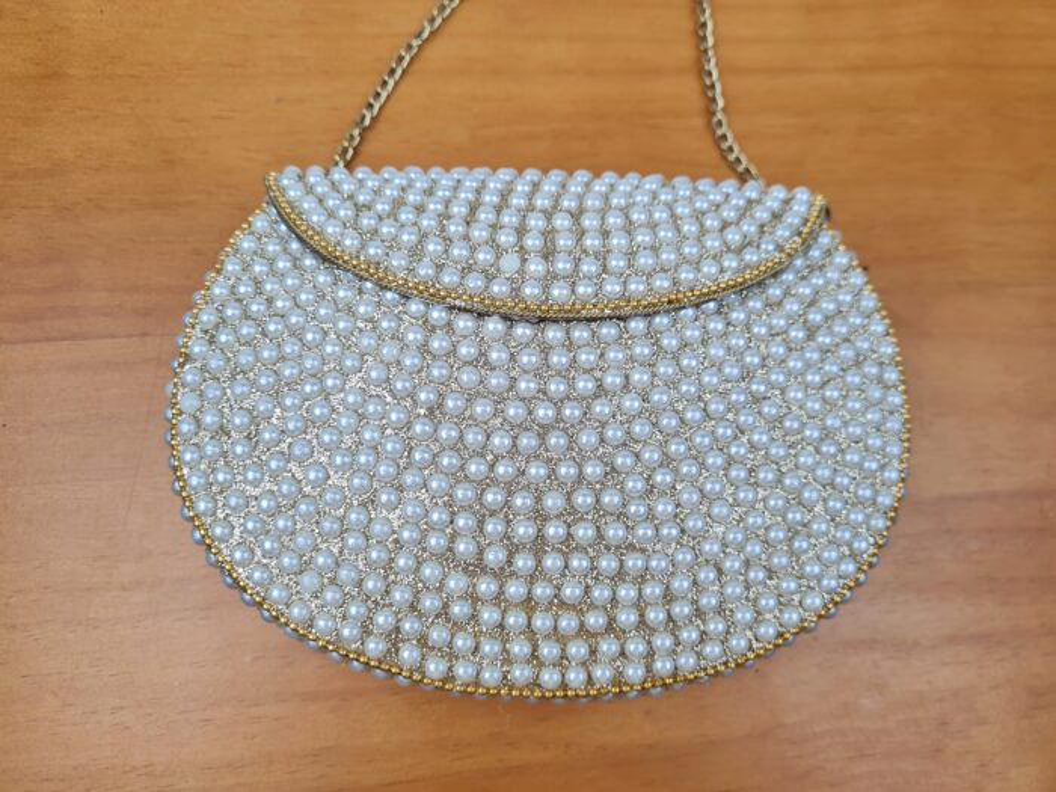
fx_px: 793
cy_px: 396
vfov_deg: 53.1
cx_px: 528
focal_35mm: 26
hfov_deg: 67.3
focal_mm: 5.4
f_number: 1.8
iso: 50
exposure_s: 1/179
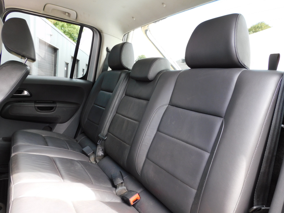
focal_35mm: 24
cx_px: 142
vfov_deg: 56.8
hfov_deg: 71.6
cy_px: 106
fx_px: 197
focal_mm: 4.3
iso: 125
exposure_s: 1/50
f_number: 3.3
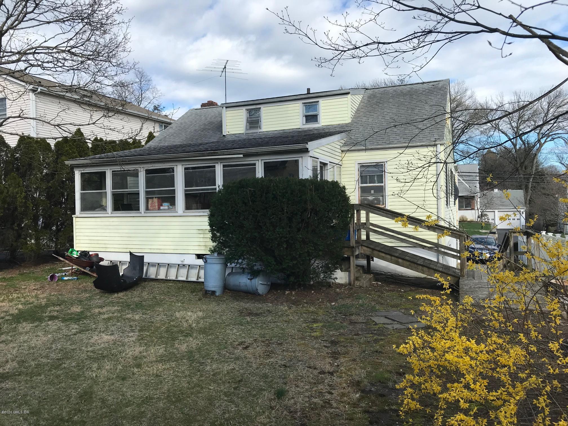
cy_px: 213
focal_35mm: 28
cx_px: 284
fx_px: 459
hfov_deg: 63.4
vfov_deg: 49.7
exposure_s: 1/1681
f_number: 1.8
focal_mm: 3.99
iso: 20
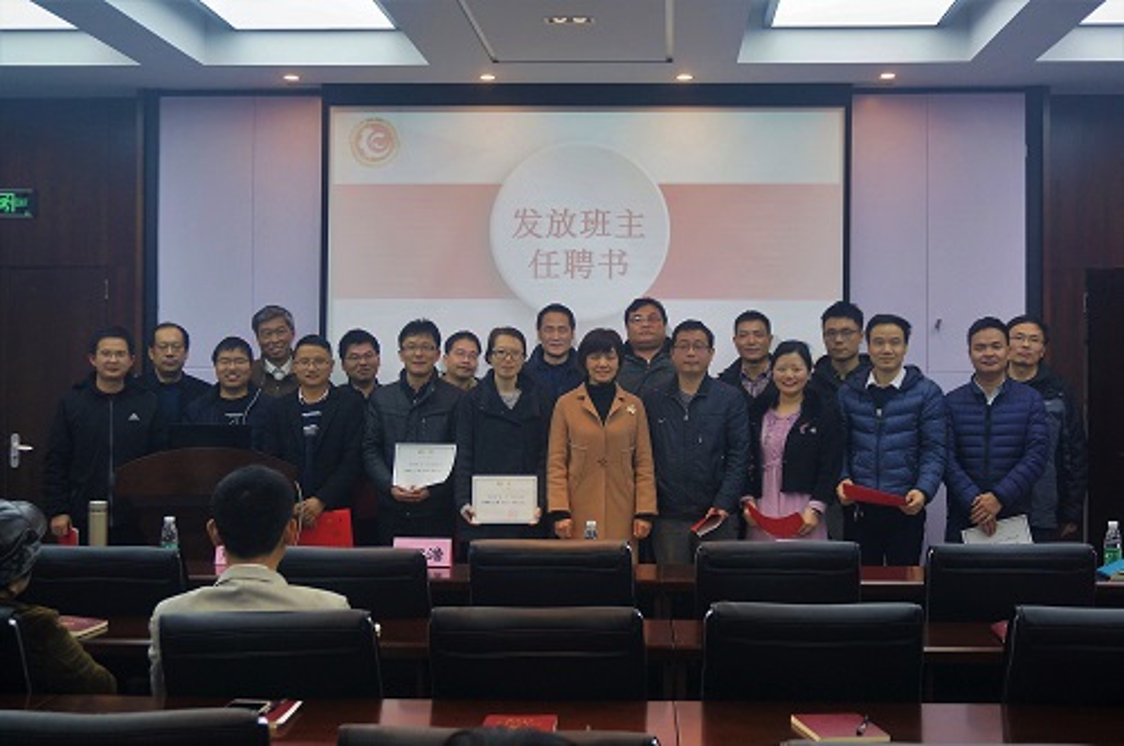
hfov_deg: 42.4
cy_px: 373
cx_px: 562
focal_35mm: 46
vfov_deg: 28.9
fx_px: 1450
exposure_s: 1/60
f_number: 5
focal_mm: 31
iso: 250
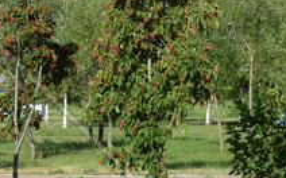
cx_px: -221
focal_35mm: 314
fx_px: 2445
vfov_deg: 4.1
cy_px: -174
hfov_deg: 6.6
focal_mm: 50
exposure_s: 1/200
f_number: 9
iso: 100
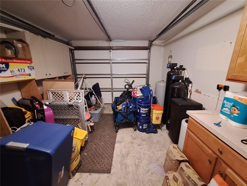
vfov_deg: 89.9
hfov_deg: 106.2
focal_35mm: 13
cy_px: 93
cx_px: 124
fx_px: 93
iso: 500
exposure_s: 1/8
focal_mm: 1.74
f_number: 2.2
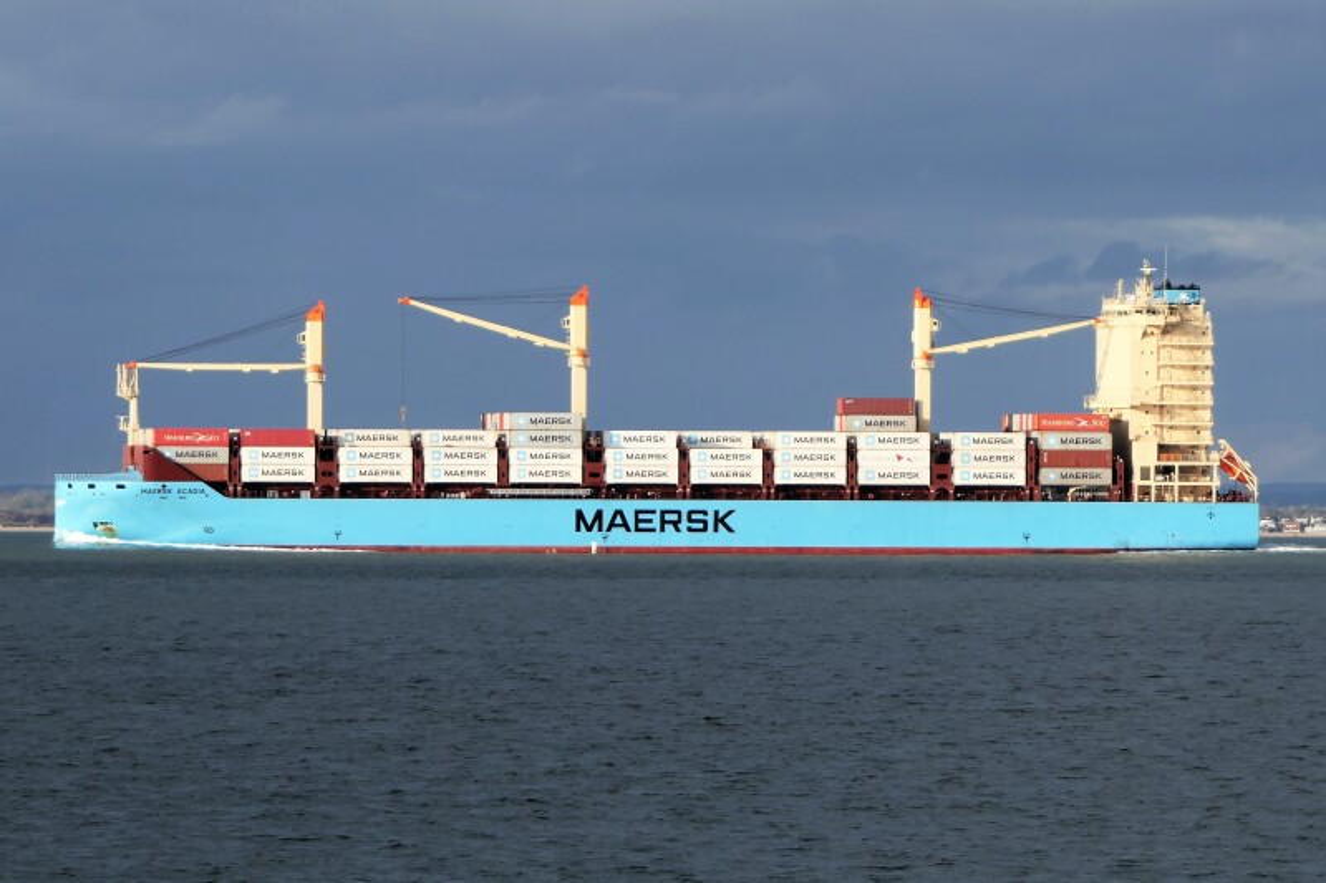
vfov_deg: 8.2
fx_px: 6150
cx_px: 663
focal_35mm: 167
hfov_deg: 12.3
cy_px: 442
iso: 125
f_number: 4.3
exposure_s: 1/800
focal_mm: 61.6
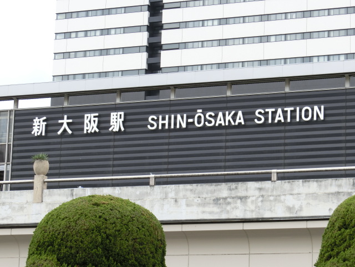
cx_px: 178
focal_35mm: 124
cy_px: 134
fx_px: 1272
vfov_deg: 12.0
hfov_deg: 15.9
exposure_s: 1/125
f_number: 5.7
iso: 80
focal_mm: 22.1
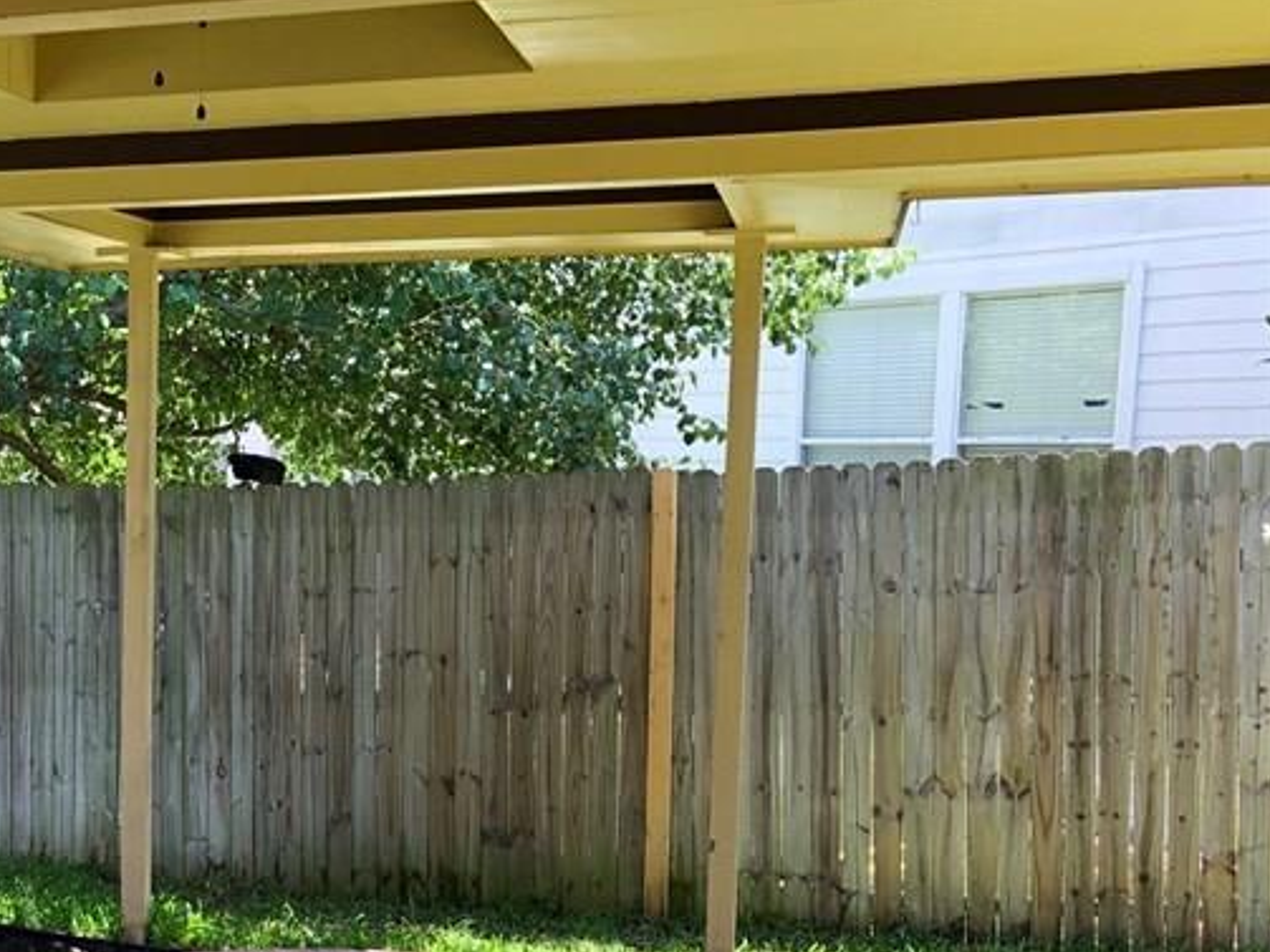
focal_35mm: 57
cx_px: -13
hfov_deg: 31.2
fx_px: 2091
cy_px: 715
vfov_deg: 25.3
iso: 25
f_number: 1.8
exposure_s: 1/120
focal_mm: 3.99
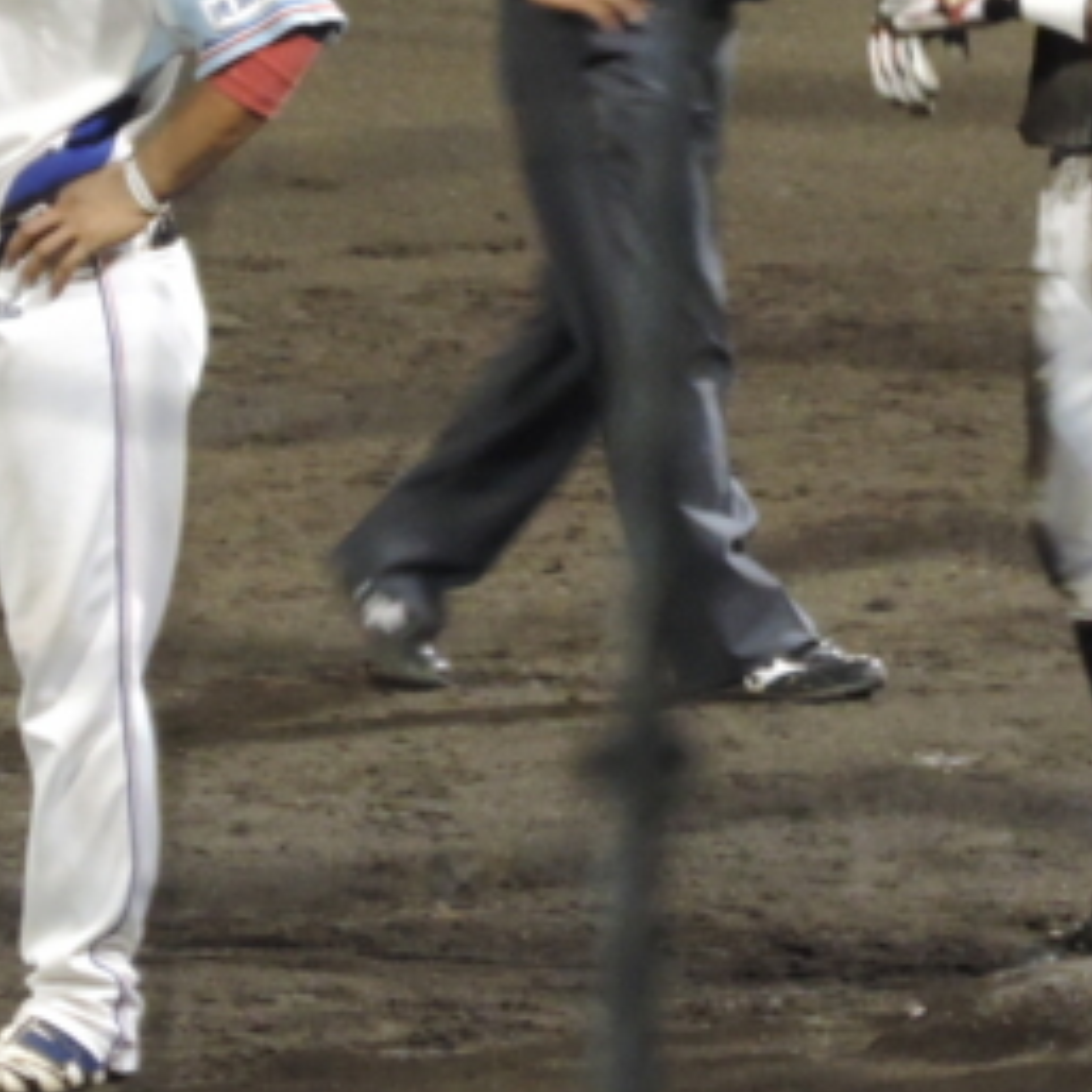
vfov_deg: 1.5
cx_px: 841
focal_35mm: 1199
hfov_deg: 1.5
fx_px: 42793
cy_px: 204
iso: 800
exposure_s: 1/40
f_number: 4.9
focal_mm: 77.5
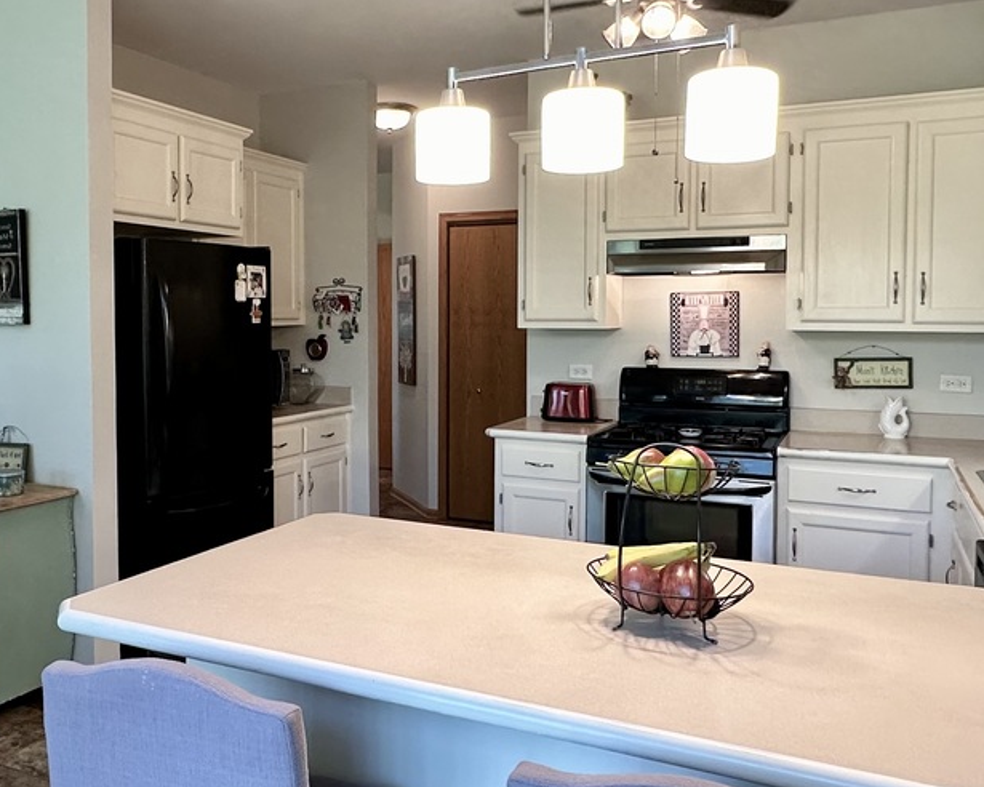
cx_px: 395
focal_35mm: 32
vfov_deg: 45.7
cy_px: 349
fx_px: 932
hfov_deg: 55.3
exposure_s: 1/60
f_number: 2.2
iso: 160
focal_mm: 2.22
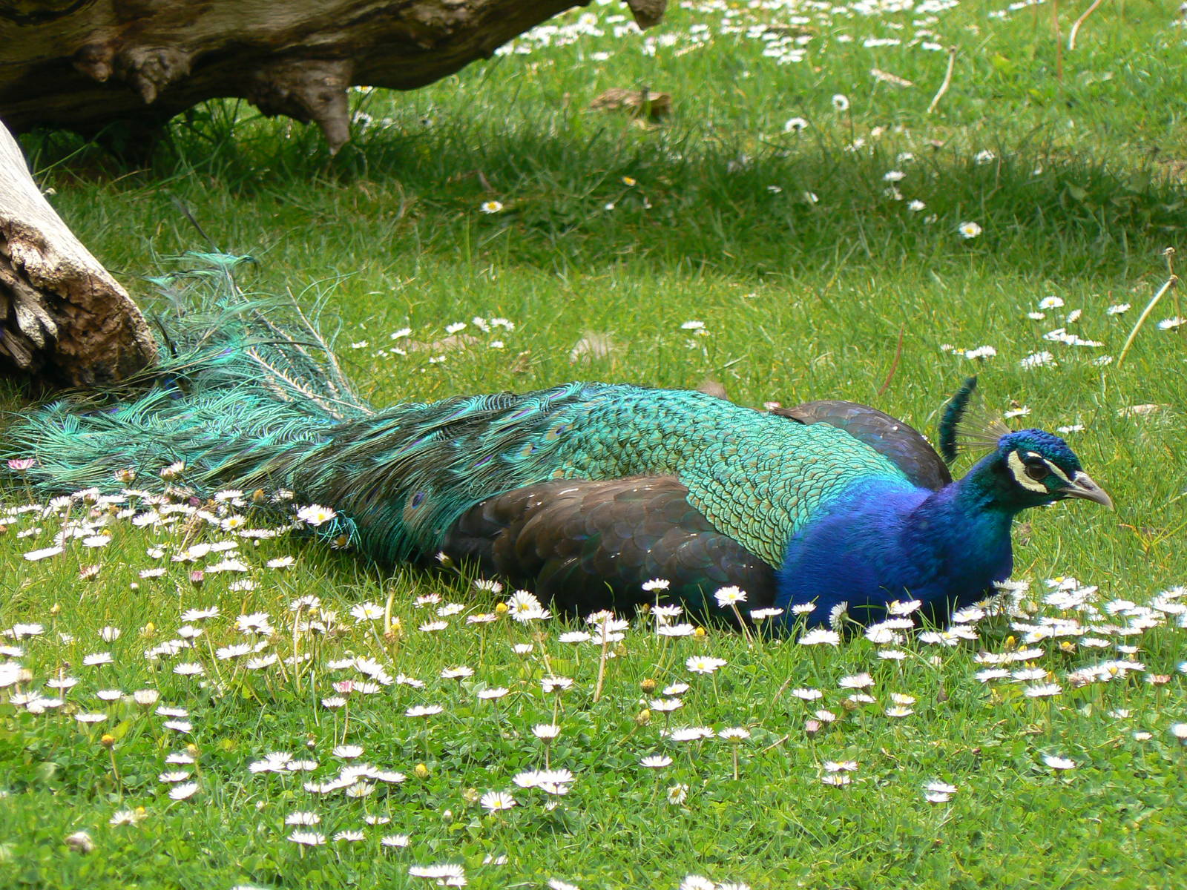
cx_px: 594
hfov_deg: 5.6
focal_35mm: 354
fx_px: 12139
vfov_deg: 4.2
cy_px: 445
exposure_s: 1/160
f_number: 5.6
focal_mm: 59
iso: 80
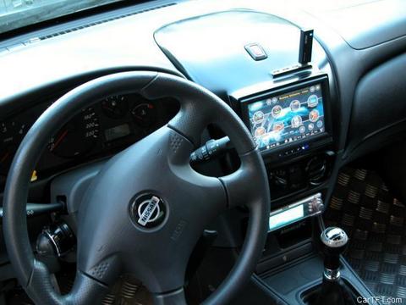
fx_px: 715
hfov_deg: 31.7
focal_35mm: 61
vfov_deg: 24.0
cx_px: 203
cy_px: 152
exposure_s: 1/3.8
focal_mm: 15.7
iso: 170
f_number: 3.2
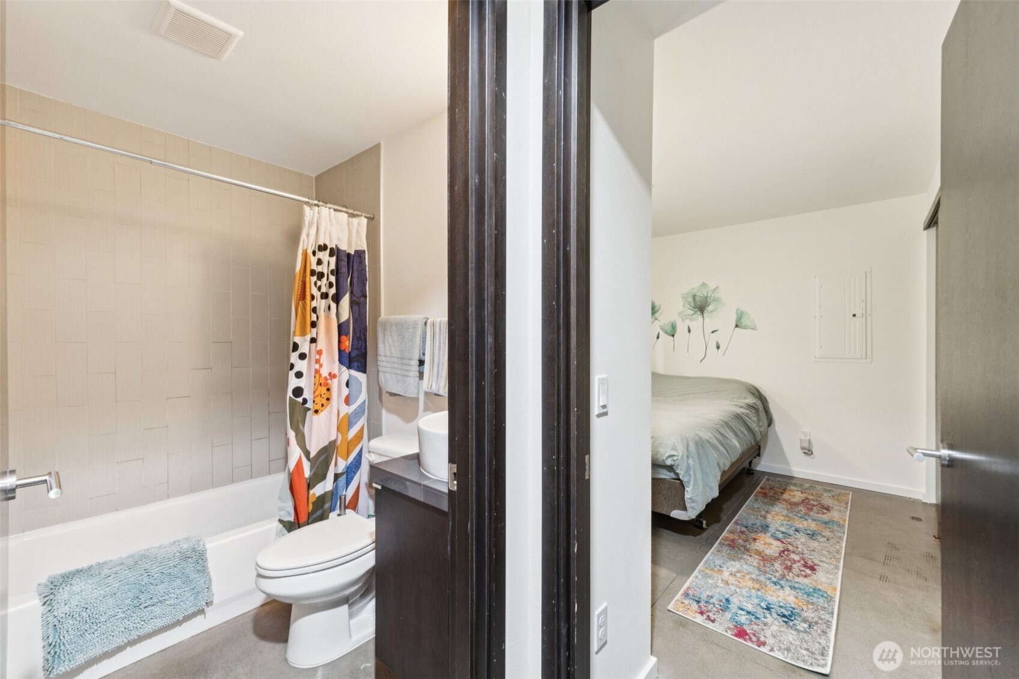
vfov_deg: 77.3
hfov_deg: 100.4
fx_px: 425
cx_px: 510
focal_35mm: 15
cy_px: 340
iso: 250
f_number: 9
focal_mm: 10
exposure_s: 1.3
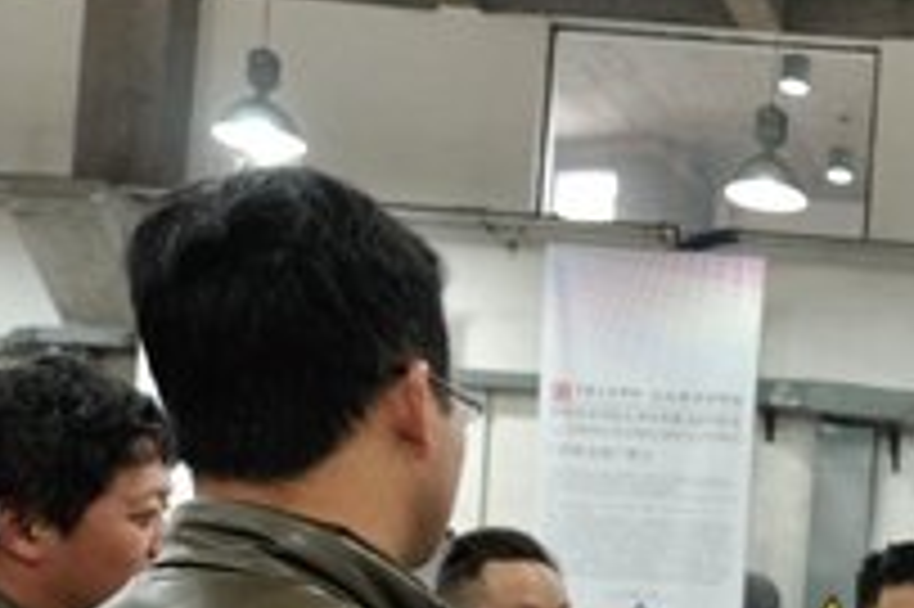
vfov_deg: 20.2
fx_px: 1573
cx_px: 1153
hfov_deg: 27.6
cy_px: 763
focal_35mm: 62
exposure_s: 1/25
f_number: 2.8
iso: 400
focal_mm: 14
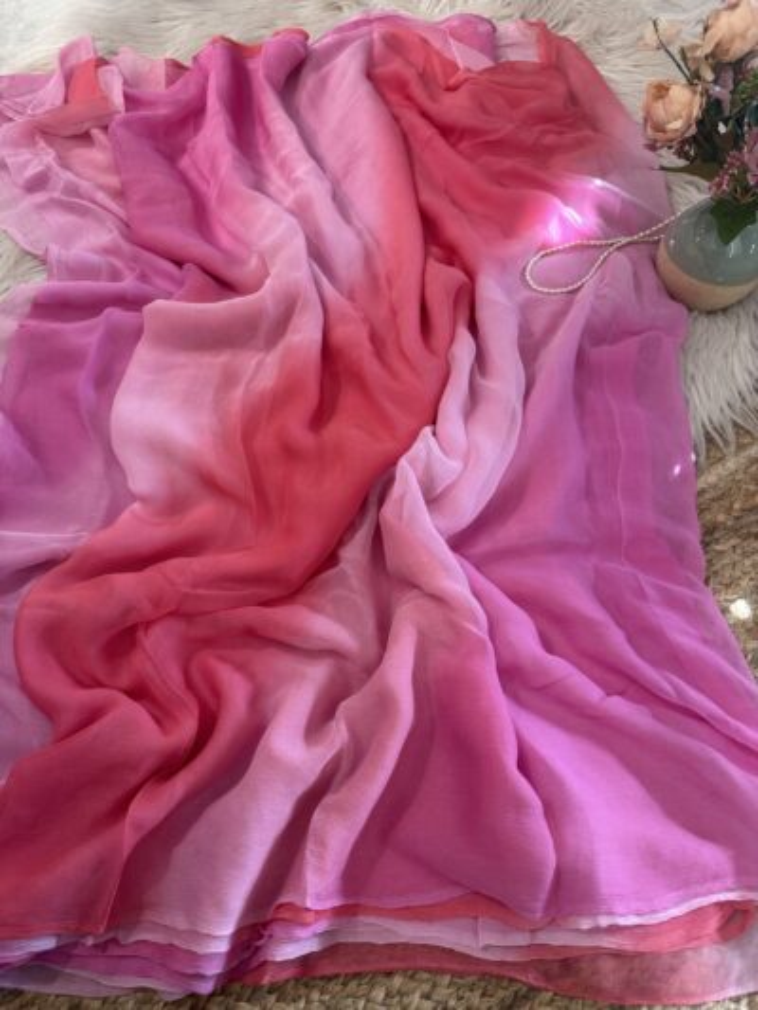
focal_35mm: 24
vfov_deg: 71.6
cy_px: 505
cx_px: 379
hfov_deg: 56.8
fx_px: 700
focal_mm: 6.76
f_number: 1.78
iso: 200
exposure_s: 1/100
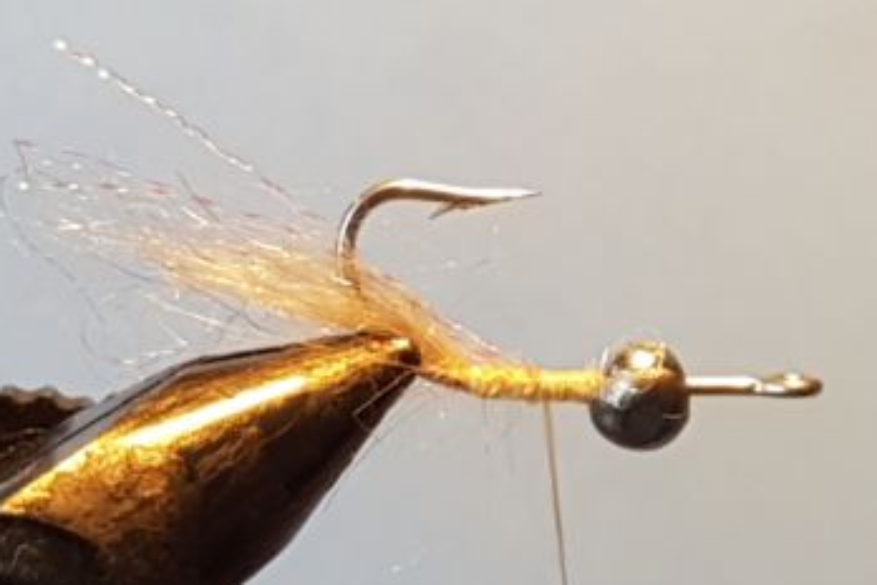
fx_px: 682
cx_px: 431
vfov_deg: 46.3
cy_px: 335
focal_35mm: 28
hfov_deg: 65.5
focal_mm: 4.2
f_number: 1.7
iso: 100
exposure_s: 1/100
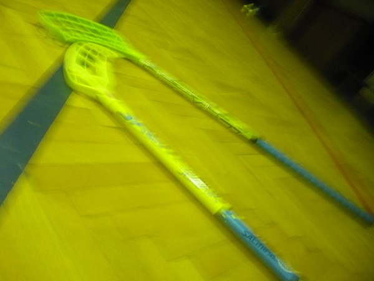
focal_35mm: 35
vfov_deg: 40.7
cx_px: 187
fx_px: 378
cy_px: 140
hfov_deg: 52.6
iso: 320
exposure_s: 1/8
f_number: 2.8
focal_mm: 5.8
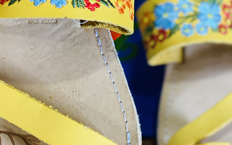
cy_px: 56
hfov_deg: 16.4
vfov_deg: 10.3
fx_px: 803
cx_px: 115
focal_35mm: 127
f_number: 2
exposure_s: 1/40
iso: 250
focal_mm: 6
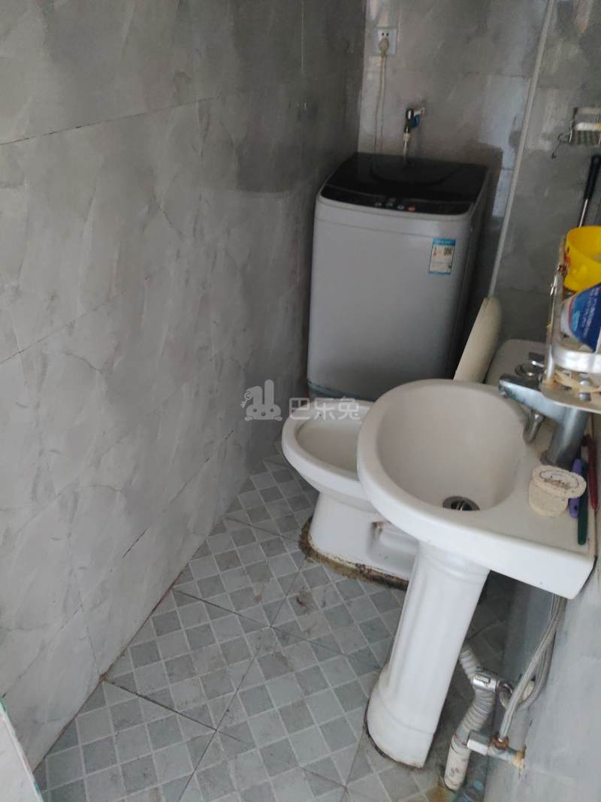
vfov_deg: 67.3
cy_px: 401
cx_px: 300
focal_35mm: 26
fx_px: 602
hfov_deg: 53.1
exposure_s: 1/33.3
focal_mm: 4.84
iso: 2134
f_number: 1.88
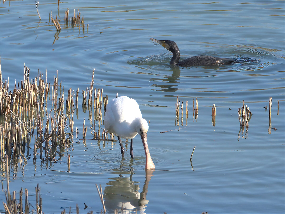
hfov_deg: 3.5
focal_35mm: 560
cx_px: 142
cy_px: 107
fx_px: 4611
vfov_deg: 2.7
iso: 1250
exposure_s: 1/1600
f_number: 4
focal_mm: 280
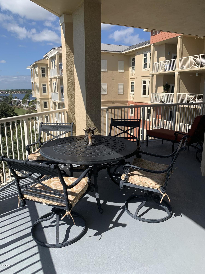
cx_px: 102
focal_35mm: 26
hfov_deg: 53.1
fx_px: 205
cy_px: 137
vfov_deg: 67.3
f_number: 1.8
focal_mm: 4.25
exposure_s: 1/2994
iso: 25
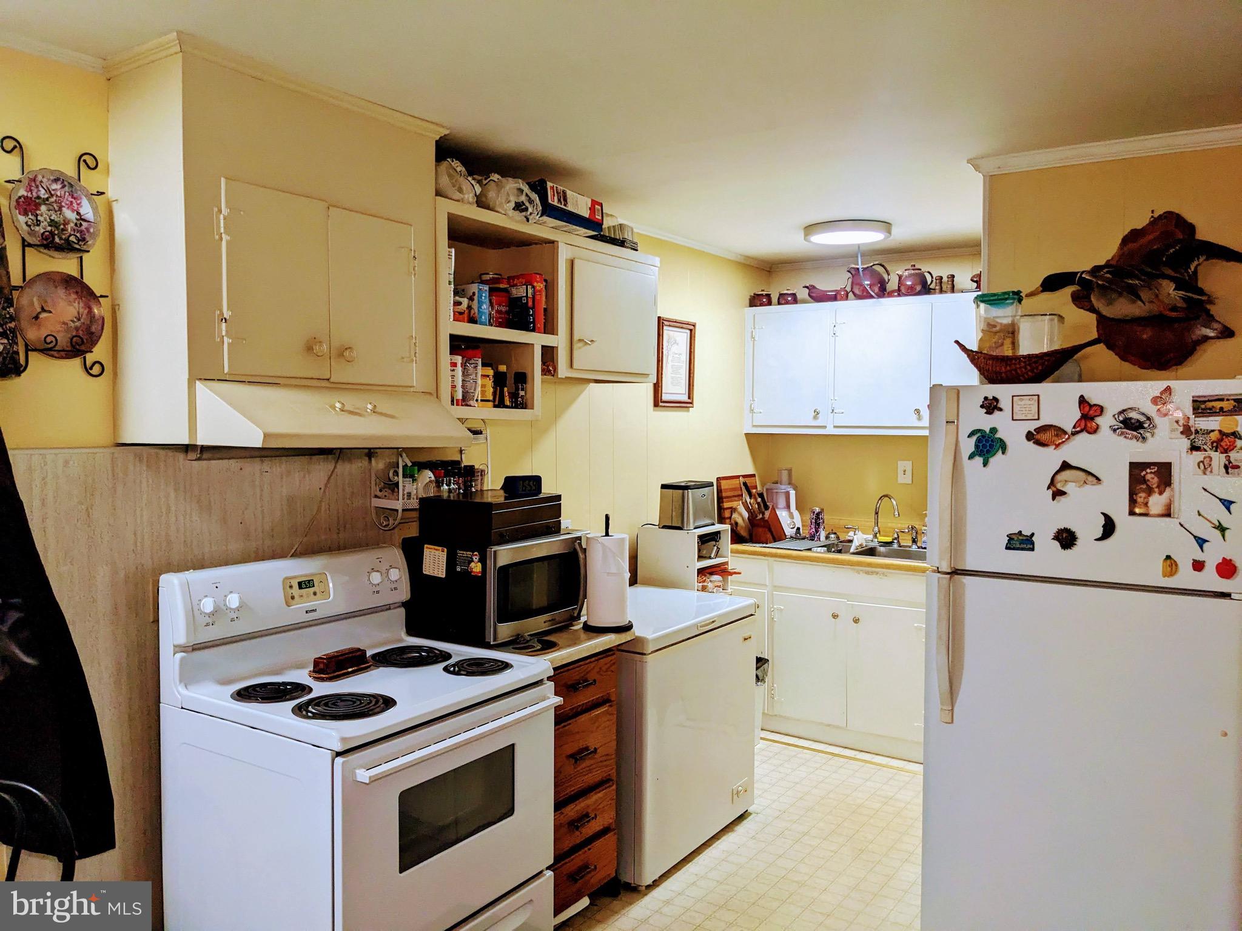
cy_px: 466
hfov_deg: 65.3
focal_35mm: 27
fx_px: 969
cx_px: 621
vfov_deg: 51.4
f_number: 1.73
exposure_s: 1/120
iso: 113
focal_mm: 4.38
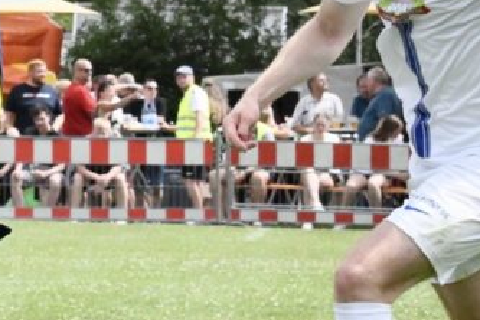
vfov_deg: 2.8
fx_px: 6559
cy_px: 176
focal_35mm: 492
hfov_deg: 4.2
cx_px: -46
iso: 5000
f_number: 16
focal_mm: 160
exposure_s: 1/1600
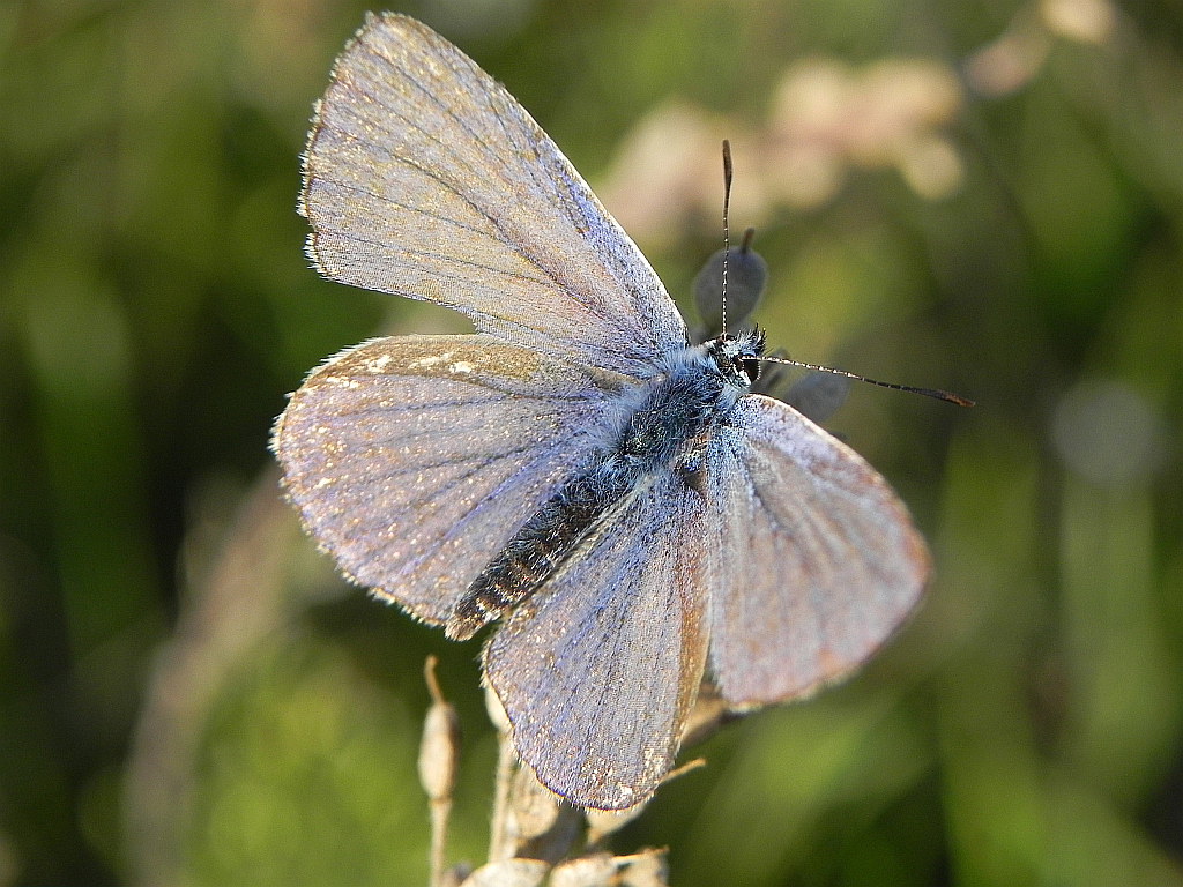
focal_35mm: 95
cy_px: 444
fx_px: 3247
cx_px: 592
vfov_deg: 15.6
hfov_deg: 20.7
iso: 160
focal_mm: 16.9
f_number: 4
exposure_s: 1/345
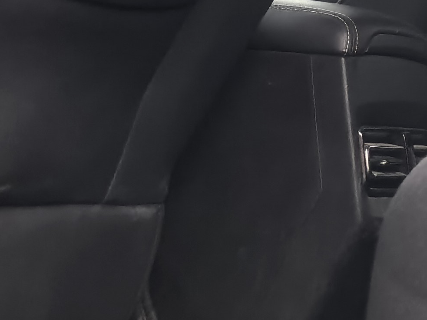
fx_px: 1233
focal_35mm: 100
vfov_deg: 13.3
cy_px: -255
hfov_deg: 17.8
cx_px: 621
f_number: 2
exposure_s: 1/100
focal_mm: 5.75
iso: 160
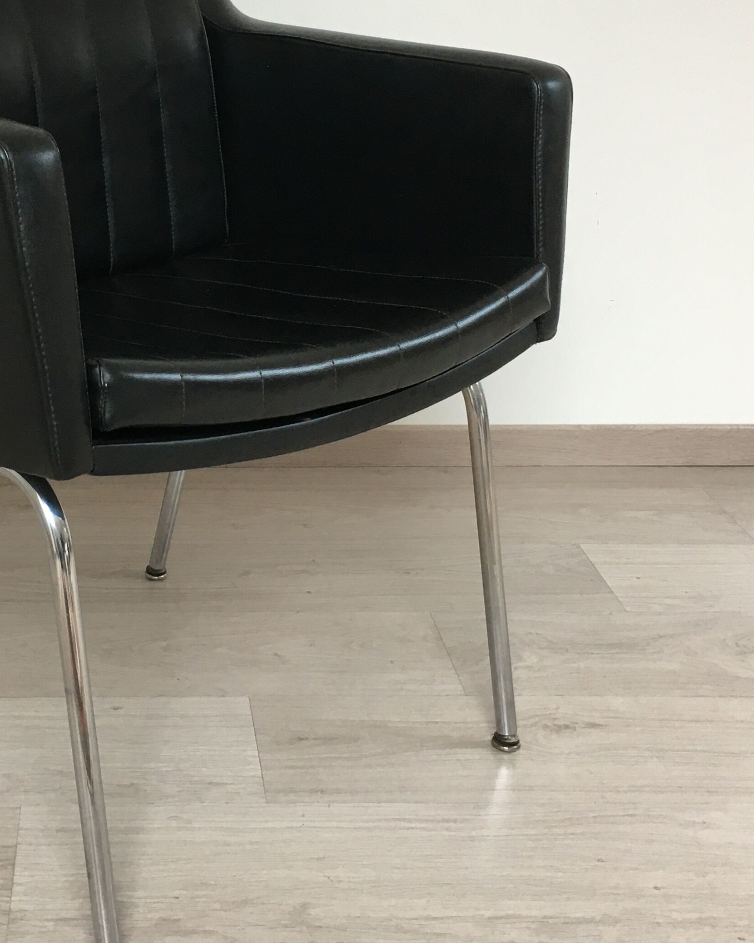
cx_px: 139
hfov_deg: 27.0
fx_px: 1534
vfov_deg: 34.0
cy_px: 354
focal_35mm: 55
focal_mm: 4.15
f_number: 2.2
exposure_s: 1/33
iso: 80
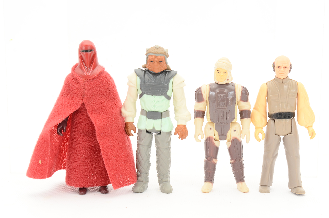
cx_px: 164
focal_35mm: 68
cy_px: 109
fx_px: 616
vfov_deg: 20.1
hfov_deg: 29.9
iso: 320
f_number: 11
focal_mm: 45
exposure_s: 1/60
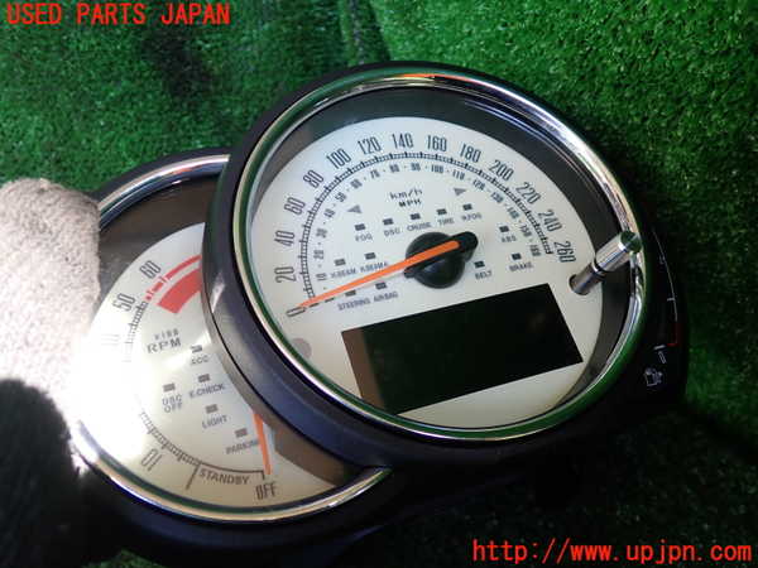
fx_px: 657
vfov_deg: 46.8
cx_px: 379
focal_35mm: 30
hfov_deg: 60.0
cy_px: 284
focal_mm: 5.4
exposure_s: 1/60
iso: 100
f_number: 2.3
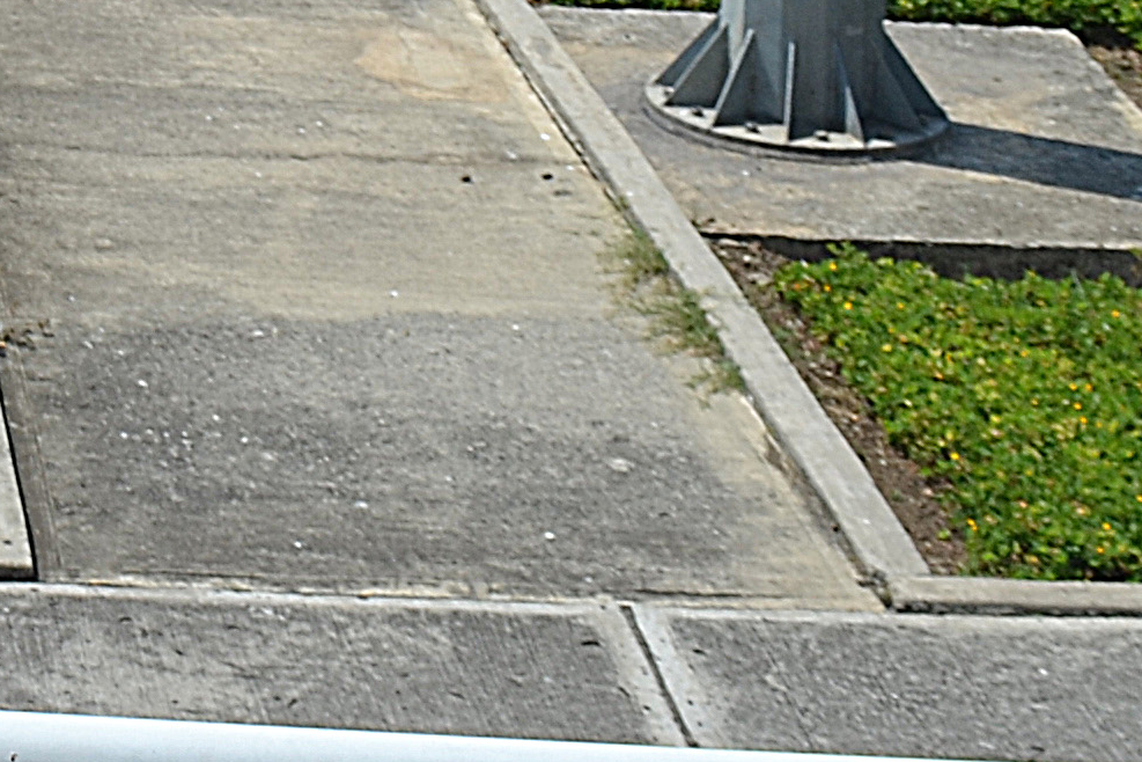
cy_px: -837
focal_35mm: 126
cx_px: -765
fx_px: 3997
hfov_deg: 14.7
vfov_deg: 10.0
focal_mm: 18
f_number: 8
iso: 100
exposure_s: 1/250
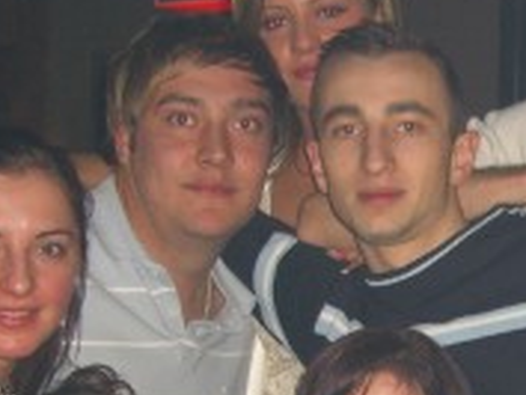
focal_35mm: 129
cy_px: 434
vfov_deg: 11.3
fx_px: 1962
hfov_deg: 15.1
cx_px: 475
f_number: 2.8
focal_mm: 7.9
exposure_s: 1/60
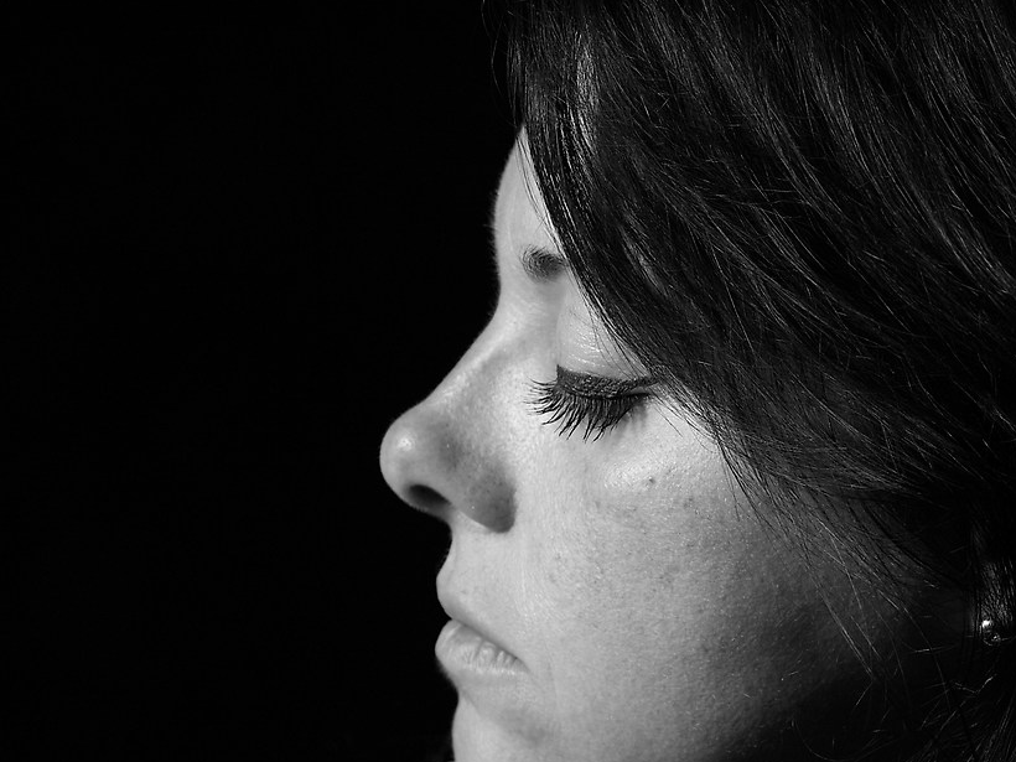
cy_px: 869
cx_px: 605
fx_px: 6193
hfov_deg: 9.4
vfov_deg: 7.0
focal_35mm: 211
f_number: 2.8
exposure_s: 1/100
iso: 100
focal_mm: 50
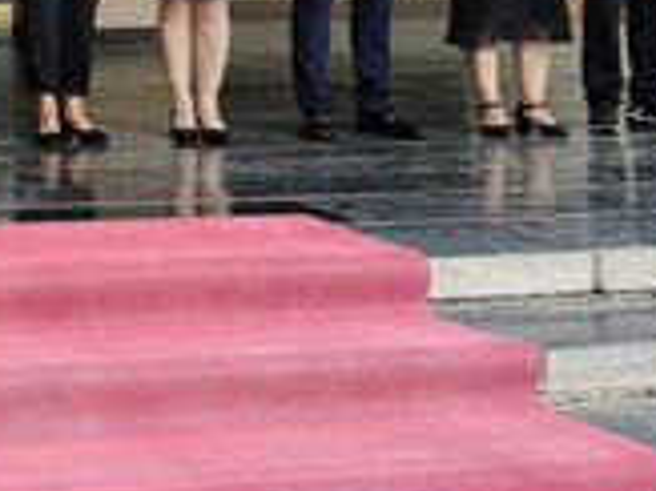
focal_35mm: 100
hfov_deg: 17.7
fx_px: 1894
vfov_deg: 13.8
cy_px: -276
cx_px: -320
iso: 50
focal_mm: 5.56
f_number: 1.6
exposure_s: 1/1880
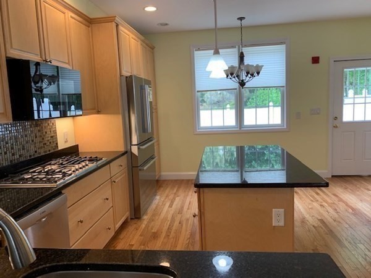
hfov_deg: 67.3
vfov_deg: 53.1
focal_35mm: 26
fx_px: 279
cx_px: 186
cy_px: 139
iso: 50
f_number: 1.8
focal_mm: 4.25
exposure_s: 1/60
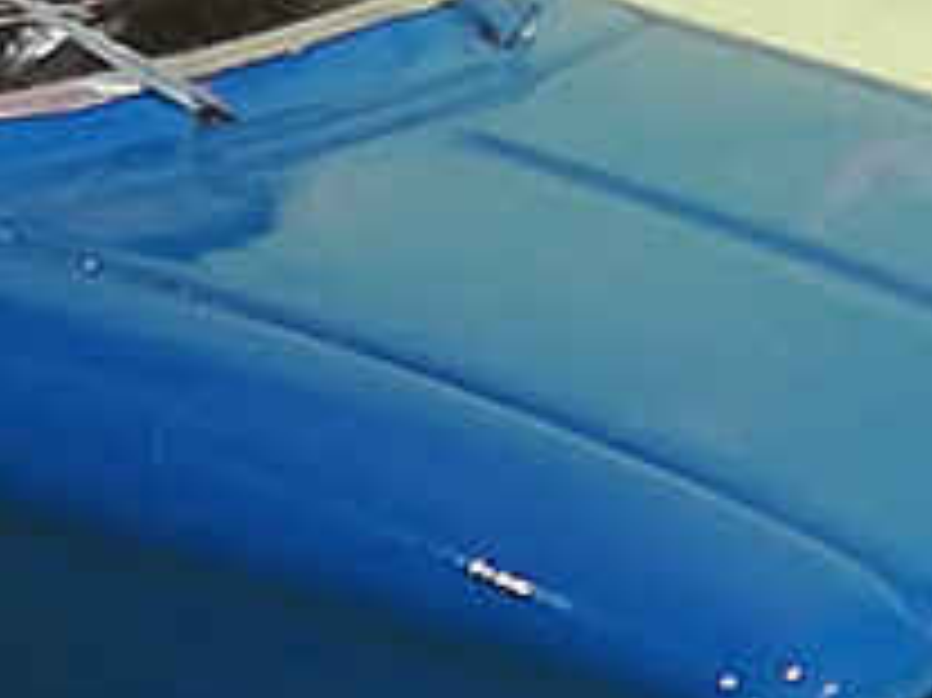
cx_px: -232
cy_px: 428
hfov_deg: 6.5
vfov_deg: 4.9
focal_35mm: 304
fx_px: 8180
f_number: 2.2
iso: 125
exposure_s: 1/33.3
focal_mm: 3.46
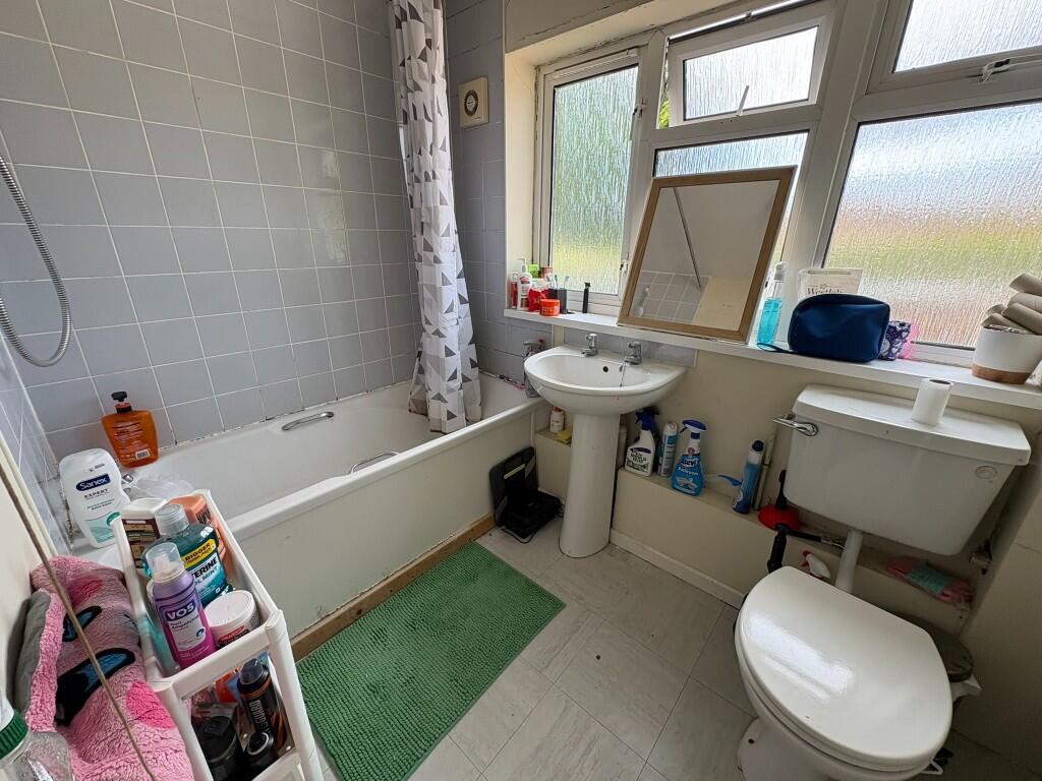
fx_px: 421
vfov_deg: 85.7
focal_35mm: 14
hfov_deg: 102.1
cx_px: 521
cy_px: 390
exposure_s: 1/99
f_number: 2.2
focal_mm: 2.22
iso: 64
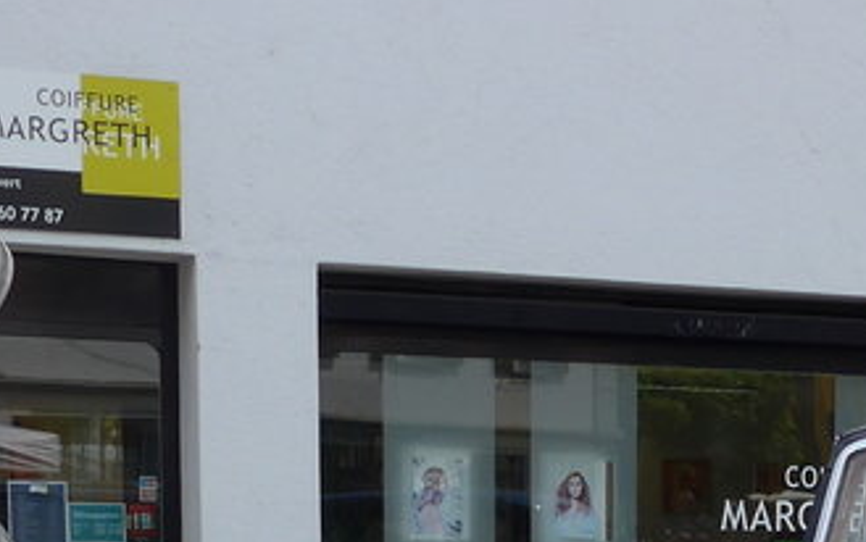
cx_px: 884
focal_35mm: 112
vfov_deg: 10.9
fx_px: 2645
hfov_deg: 18.1
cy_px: 1016
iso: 80
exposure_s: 1/1300
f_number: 2.8
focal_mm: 6
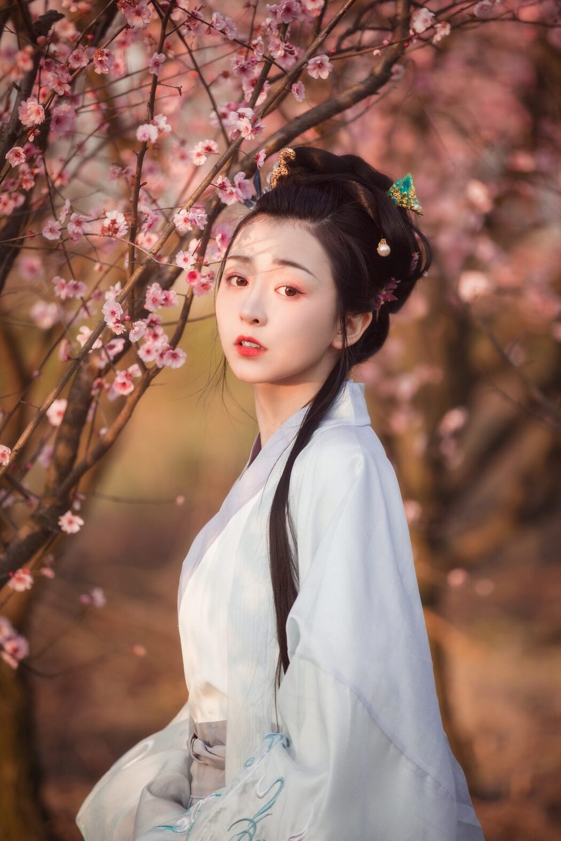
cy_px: 420
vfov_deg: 13.3
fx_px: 3599
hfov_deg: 8.9
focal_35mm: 154
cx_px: 280
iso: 200
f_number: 2.8
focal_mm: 155
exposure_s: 1/500
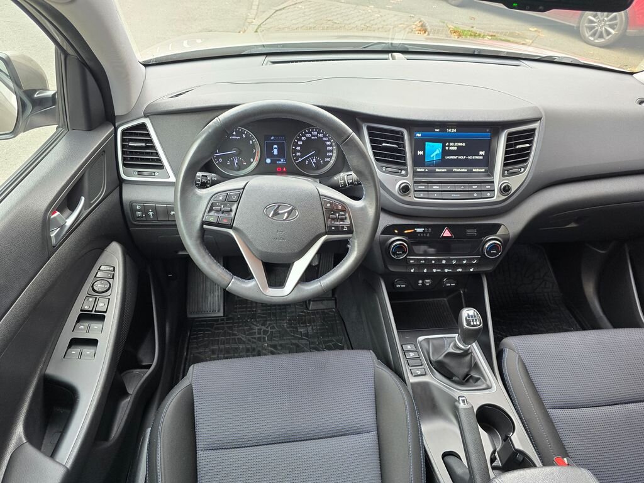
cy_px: 242
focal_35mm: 23
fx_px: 428
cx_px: 322
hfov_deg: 73.9
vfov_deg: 58.9
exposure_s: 1/180
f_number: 1.7
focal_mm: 6.3
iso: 200
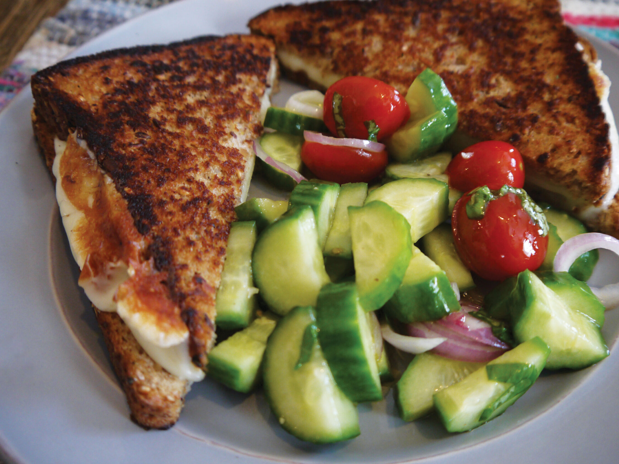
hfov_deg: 56.7
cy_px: 252
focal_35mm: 32
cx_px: 340
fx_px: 572
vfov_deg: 44.1
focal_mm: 14
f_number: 3.5
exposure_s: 1/60
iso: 500
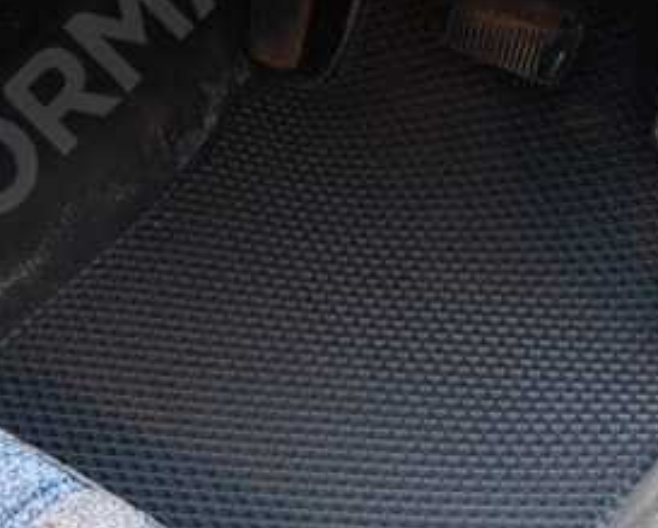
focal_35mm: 74
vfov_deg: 20.6
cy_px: 397
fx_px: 1443
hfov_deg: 25.7
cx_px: 366
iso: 3200
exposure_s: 1/10
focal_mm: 18
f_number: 3.5
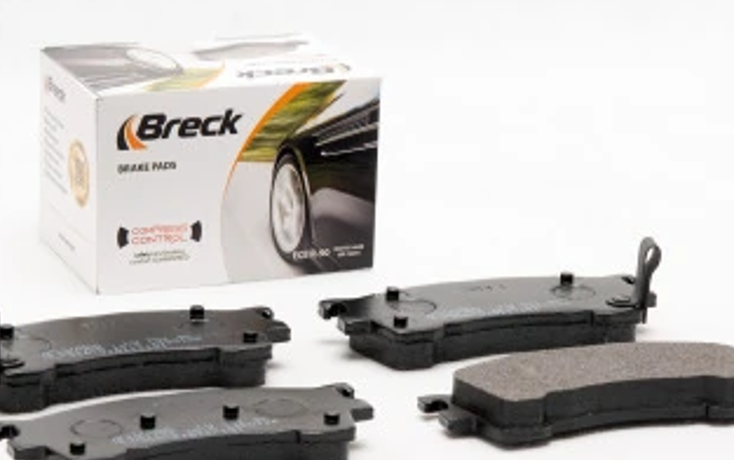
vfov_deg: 8.2
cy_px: 303
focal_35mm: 161
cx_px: 471
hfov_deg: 13.0
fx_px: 3222
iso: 100
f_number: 11
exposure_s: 1/200
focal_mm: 55
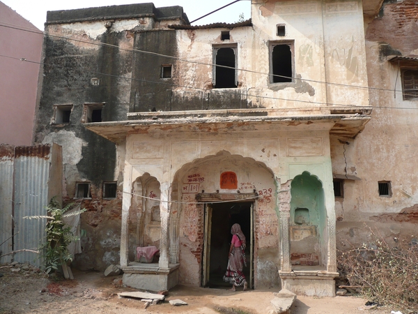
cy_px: 157
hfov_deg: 63.4
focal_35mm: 28
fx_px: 338
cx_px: 209
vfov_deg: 49.7
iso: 100
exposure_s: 1/400
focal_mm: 4.6
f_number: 3.3
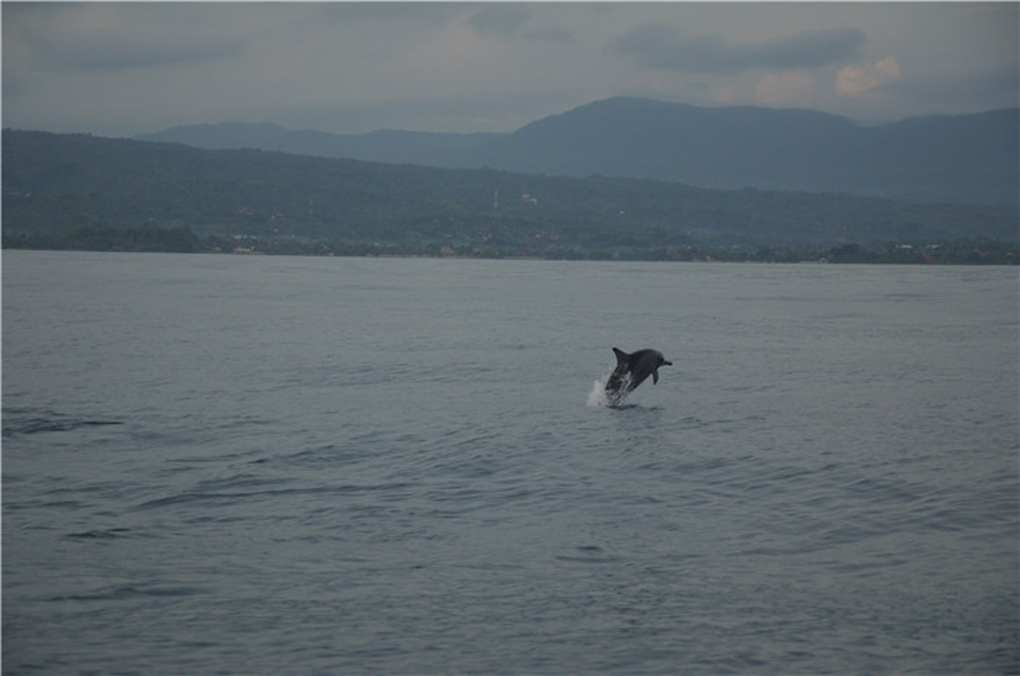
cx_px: 510
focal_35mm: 105
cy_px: 338
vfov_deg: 13.0
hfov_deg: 19.5
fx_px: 2970
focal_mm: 70
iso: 400
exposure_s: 1/320
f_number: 5.3
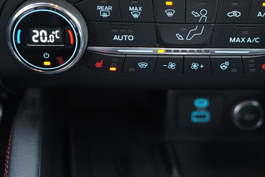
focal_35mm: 60
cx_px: 180
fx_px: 442
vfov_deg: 22.4
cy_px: 38
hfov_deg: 33.1
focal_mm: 24
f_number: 2.8
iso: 1250
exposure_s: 1/40
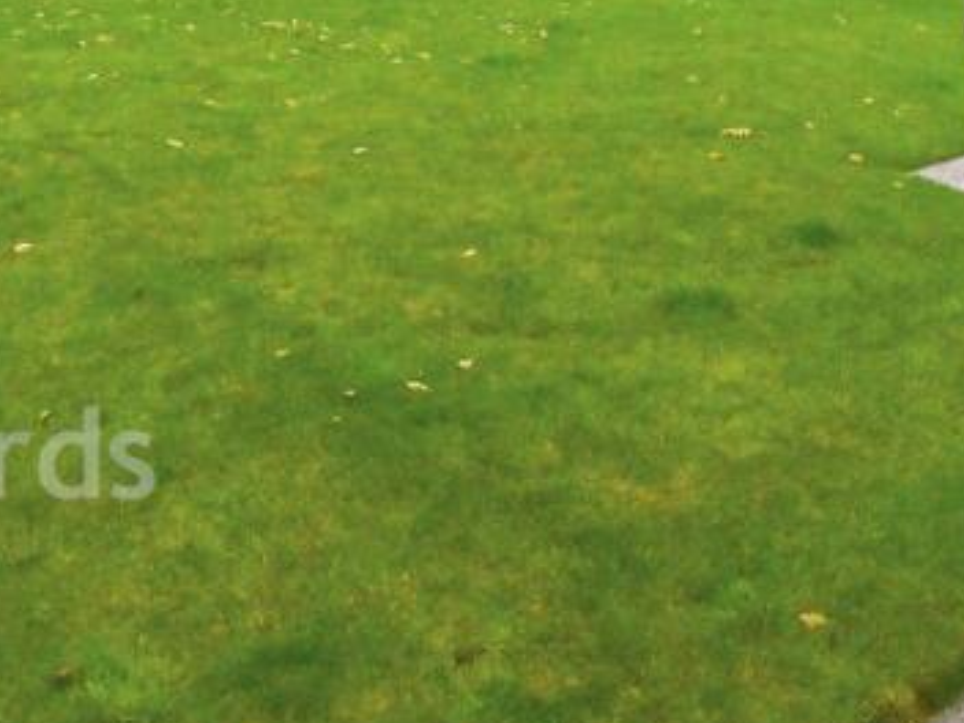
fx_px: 1170
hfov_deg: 44.5
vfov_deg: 28.8
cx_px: 592
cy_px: -185
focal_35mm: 42
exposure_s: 1/125
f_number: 8
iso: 320
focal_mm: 10
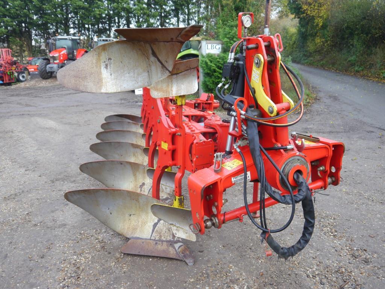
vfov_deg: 44.2
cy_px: 144
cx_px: 192
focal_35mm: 32
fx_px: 356
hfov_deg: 56.8
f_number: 3.8
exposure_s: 1/60
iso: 160
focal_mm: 16
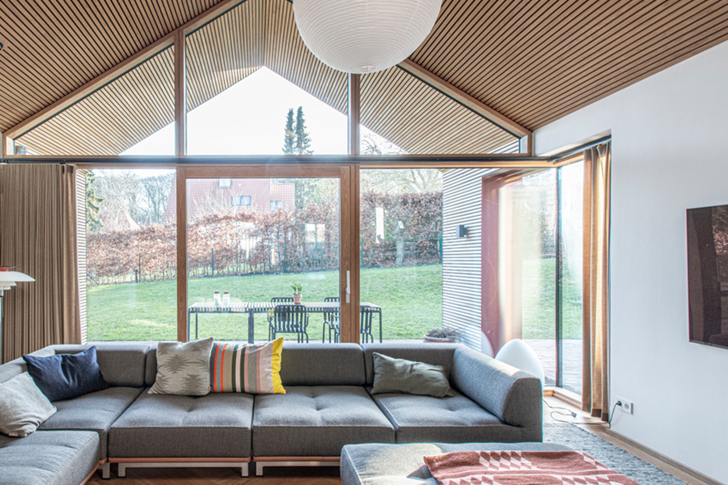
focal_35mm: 24
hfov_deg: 72.2
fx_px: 485
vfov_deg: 53.0
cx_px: 262
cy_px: 270
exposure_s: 1/13
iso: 250
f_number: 11
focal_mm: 17
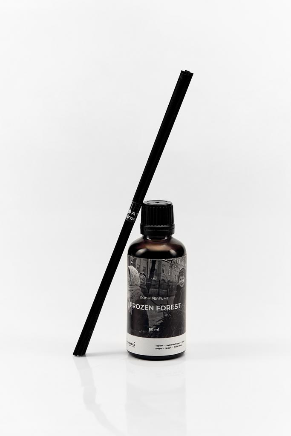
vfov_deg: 23.9
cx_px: 146
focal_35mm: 85
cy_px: 218
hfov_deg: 16.1
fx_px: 1030
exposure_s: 1/160
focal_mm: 85
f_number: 6.3
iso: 50
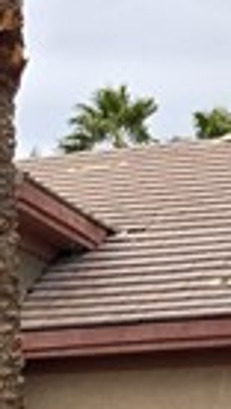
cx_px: -284
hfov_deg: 6.3
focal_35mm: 186
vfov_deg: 11.4
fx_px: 2018
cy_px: 418
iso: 25
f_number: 1.8
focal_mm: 5.4
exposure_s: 1/845
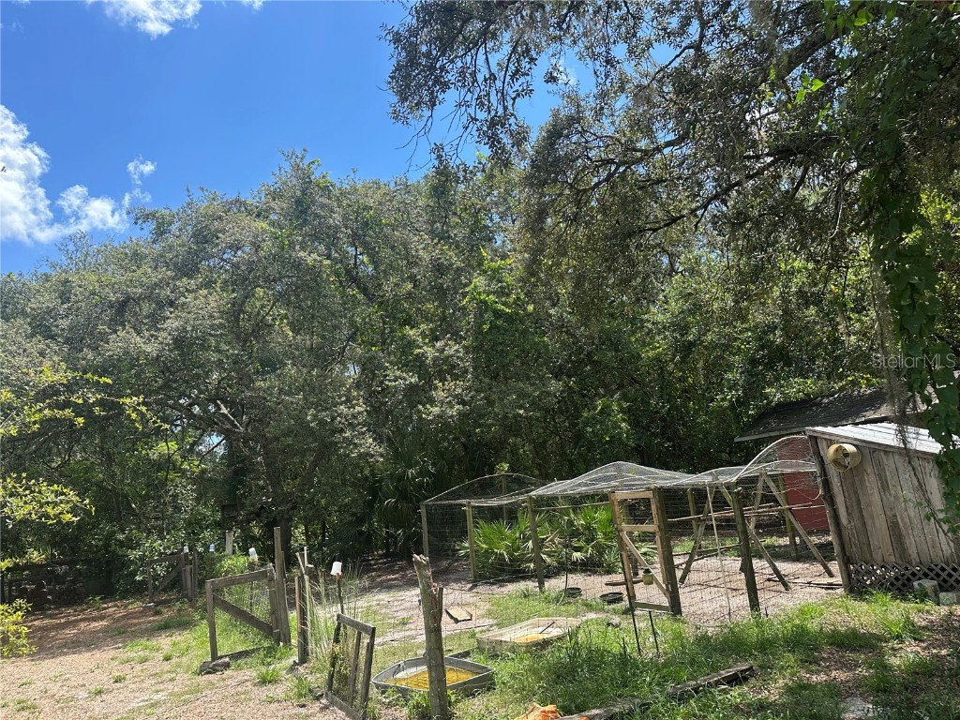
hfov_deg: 71.6
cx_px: 480
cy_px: 360
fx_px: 666
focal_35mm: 24
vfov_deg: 56.8
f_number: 1.78
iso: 80
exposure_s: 1/1692
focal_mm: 6.86
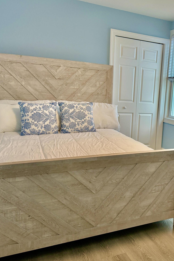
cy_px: 131
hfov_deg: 36.7
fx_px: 246
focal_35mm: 34
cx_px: 153
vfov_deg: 55.8
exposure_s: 1/144
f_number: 1.78
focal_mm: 6.76
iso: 200
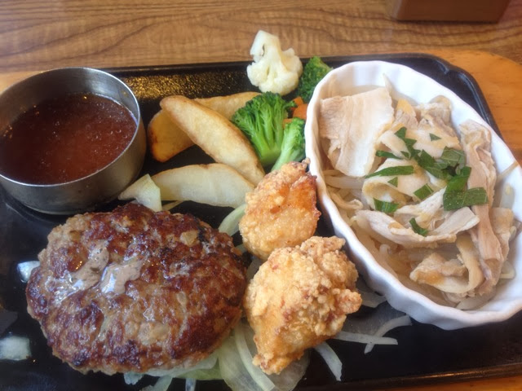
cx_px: 261
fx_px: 528
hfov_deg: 52.6
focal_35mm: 35
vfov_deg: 40.7
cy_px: 196
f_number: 2.4
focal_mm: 4.28
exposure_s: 1/20
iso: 50
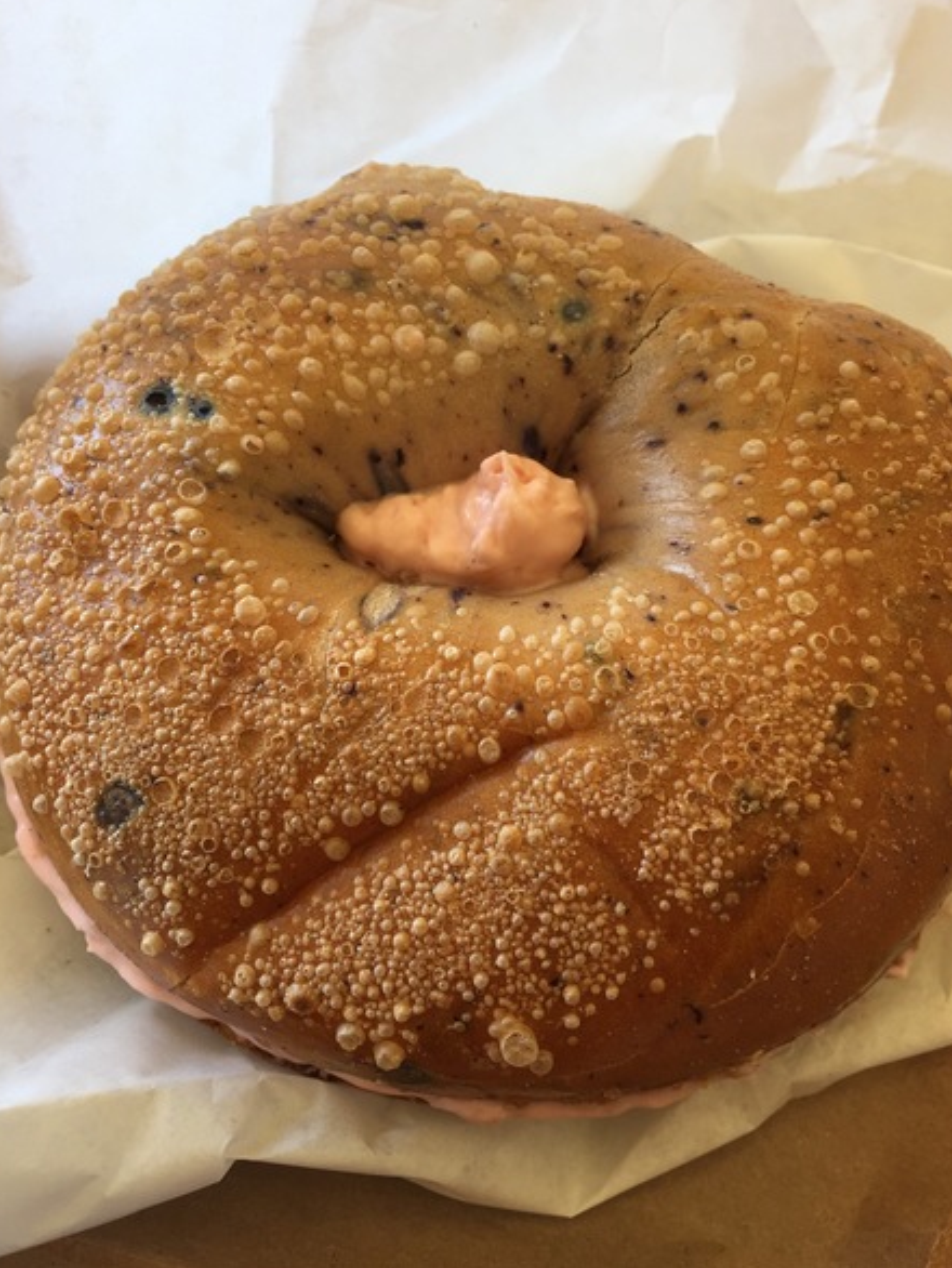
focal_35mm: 30
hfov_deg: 46.8
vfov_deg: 59.9
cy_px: 619
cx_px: 473
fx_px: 1099
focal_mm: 4.15
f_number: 2.2
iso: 40
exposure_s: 1/120
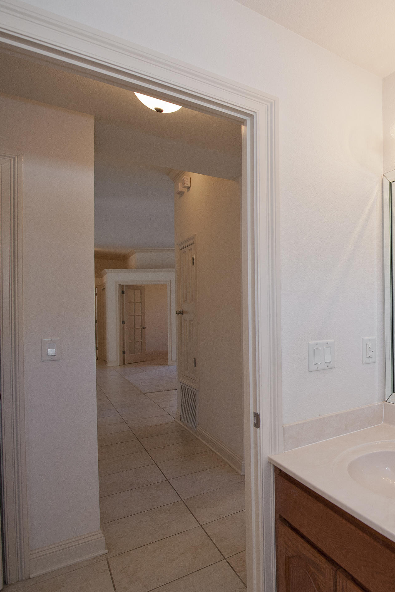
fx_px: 362
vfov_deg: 78.6
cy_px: 302
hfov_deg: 44.2
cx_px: 432
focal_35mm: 22
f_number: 4.5
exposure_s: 1/250
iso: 640
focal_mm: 14
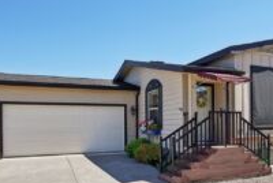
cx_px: 201
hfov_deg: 51.1
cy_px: 122
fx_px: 273
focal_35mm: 36
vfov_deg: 36.6
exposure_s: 1/800
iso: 400
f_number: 8
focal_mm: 18
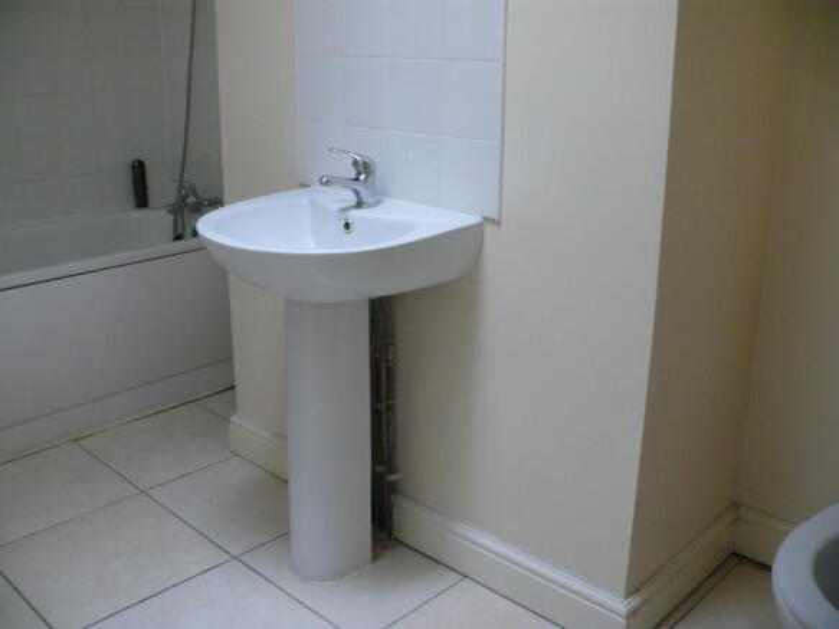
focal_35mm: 35
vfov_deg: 40.7
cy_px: 314
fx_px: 848
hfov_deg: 52.6
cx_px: 420
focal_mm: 7.4
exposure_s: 1/30
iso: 320
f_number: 2.8
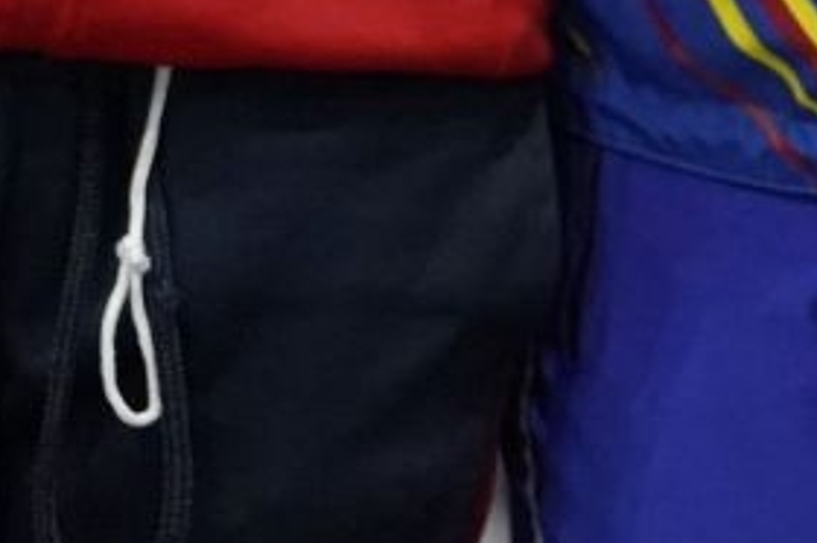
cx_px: 1581
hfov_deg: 2.5
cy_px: -887
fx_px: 18384
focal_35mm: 811
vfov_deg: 1.7
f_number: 3.2
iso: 6400
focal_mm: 126
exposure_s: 1/250
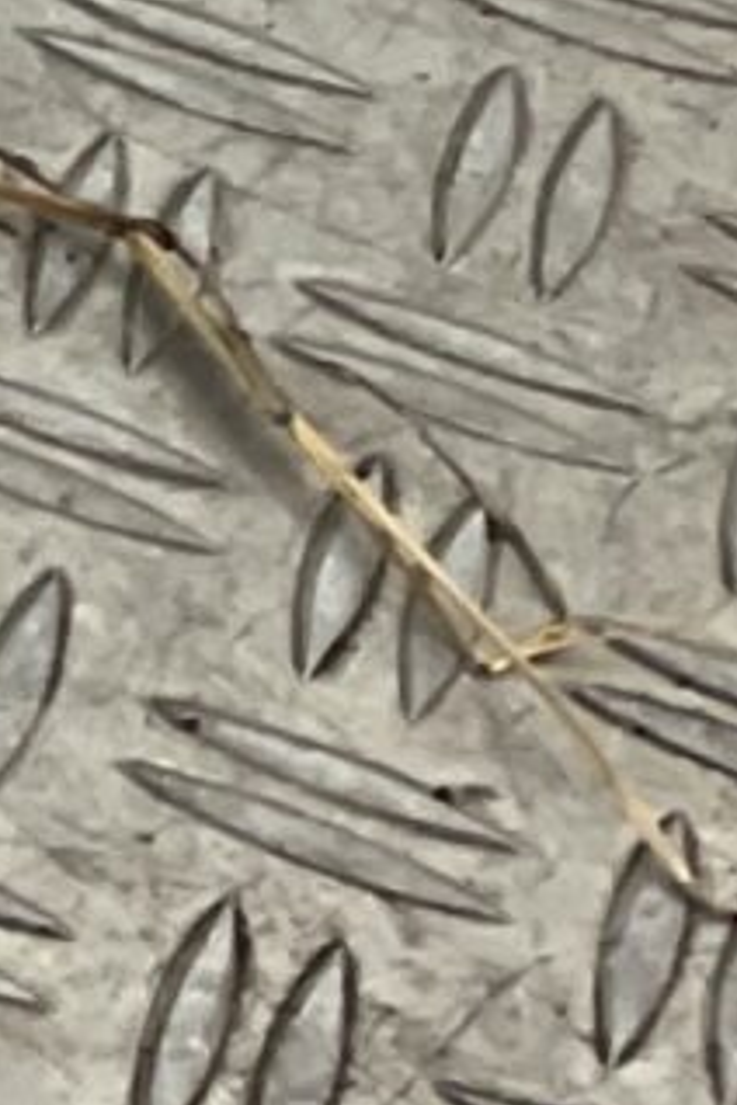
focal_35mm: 243
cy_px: -2088
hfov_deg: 4.8
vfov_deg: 7.5
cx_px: -2854
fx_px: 7462
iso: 16
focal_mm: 3
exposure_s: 1/138
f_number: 1.8
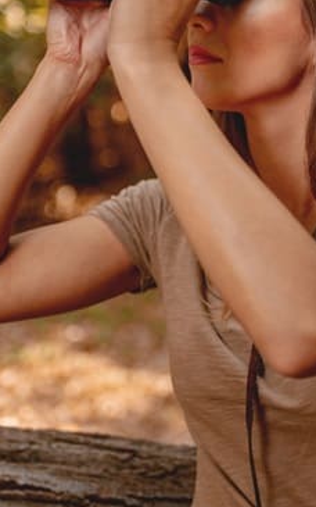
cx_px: 213
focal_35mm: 88
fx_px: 1213
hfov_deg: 14.8
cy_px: 104
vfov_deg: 23.2
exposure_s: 1/200
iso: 100
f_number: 2
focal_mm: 35
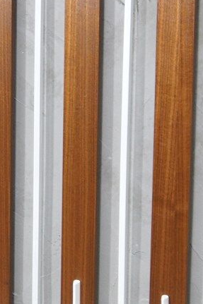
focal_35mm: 131
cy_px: 118
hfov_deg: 10.4
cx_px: -4
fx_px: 1109
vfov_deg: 15.6
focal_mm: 30
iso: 400
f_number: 5
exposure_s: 1/20
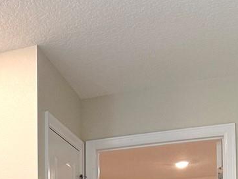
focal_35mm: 106
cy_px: 276
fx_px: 729
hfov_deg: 17.5
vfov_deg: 13.1
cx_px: -66
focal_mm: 6.76
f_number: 1.78
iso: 125
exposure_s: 1/120
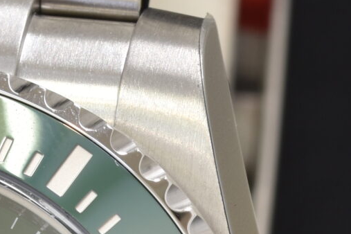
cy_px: 367
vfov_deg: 2.0
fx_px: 6639
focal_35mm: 681
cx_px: -106
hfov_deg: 3.0
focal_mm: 90
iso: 100
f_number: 11
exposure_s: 1/3
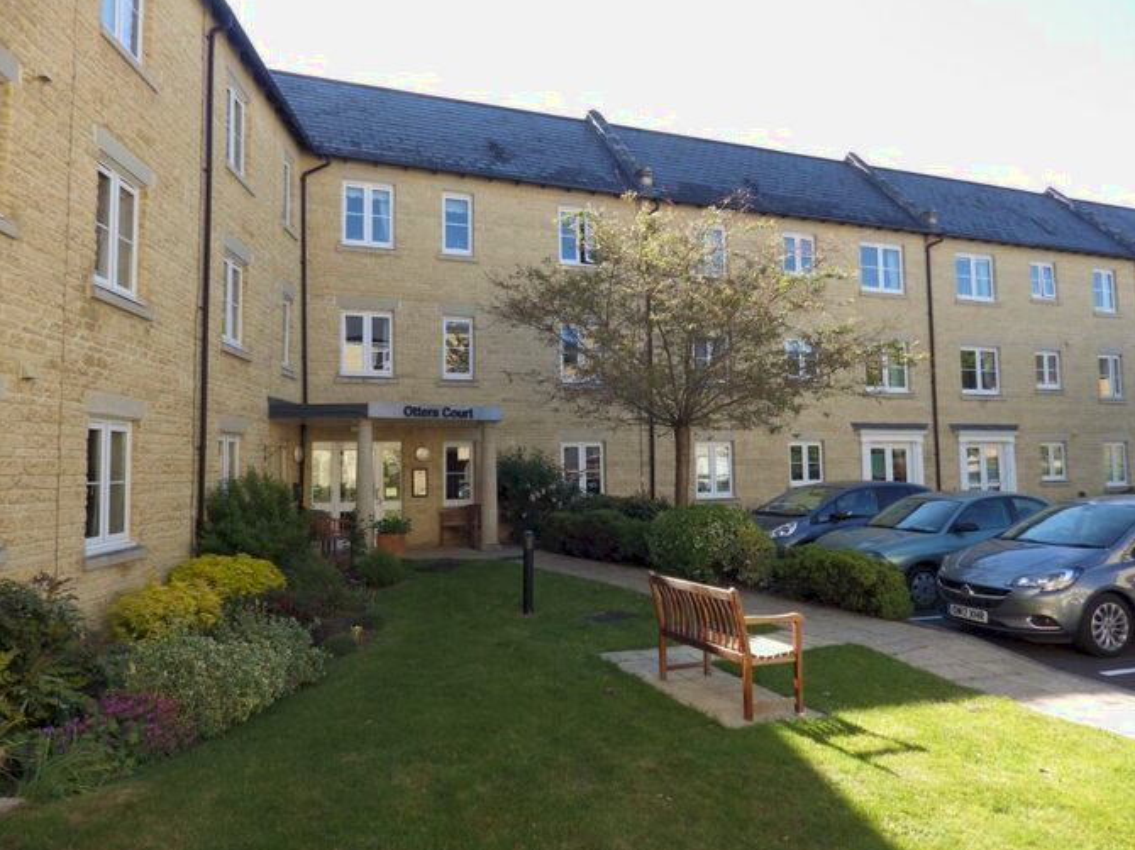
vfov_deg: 58.8
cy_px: 412
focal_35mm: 23
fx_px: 754
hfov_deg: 73.9
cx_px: 564
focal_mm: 4
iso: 100
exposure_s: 1/400
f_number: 3.1
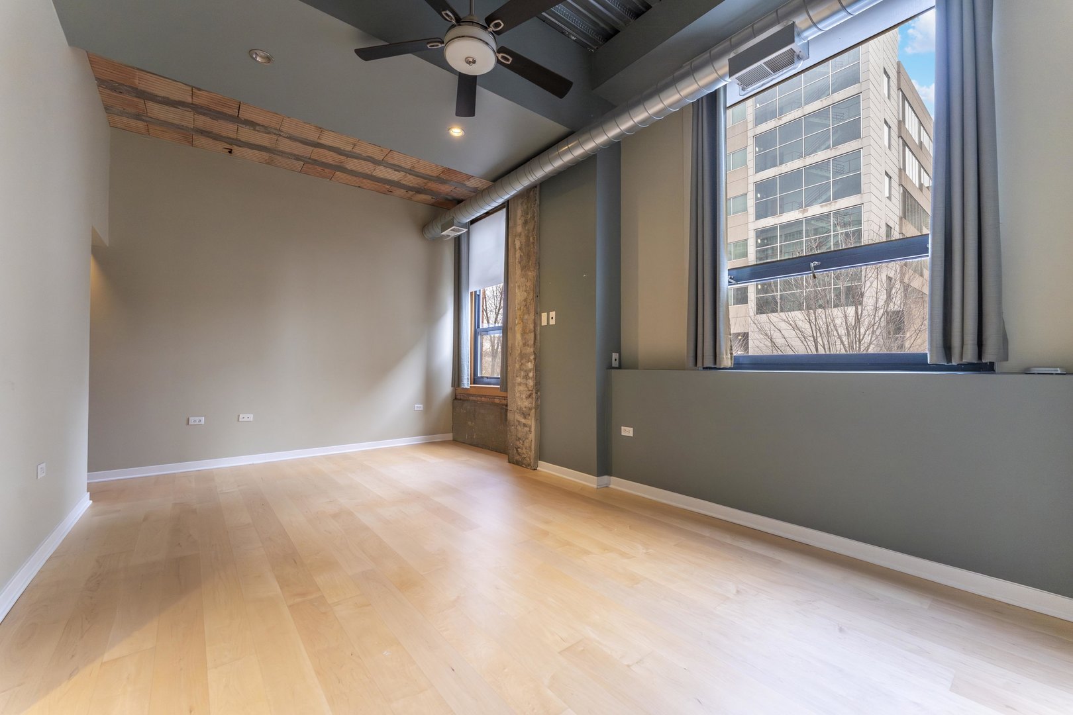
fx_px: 417
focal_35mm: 14
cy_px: 358
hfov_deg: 104.3
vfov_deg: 81.2
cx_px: 536
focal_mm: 14
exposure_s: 1/80
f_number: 7.1
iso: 640
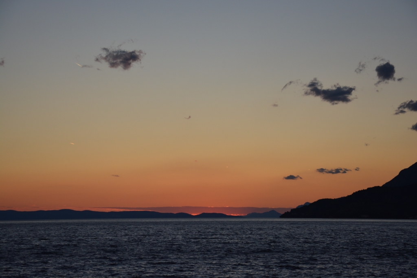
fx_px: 1077
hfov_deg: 21.9
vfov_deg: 14.7
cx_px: 208
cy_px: 139
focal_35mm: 93
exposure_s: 1/640
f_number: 5.3
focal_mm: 62
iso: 400
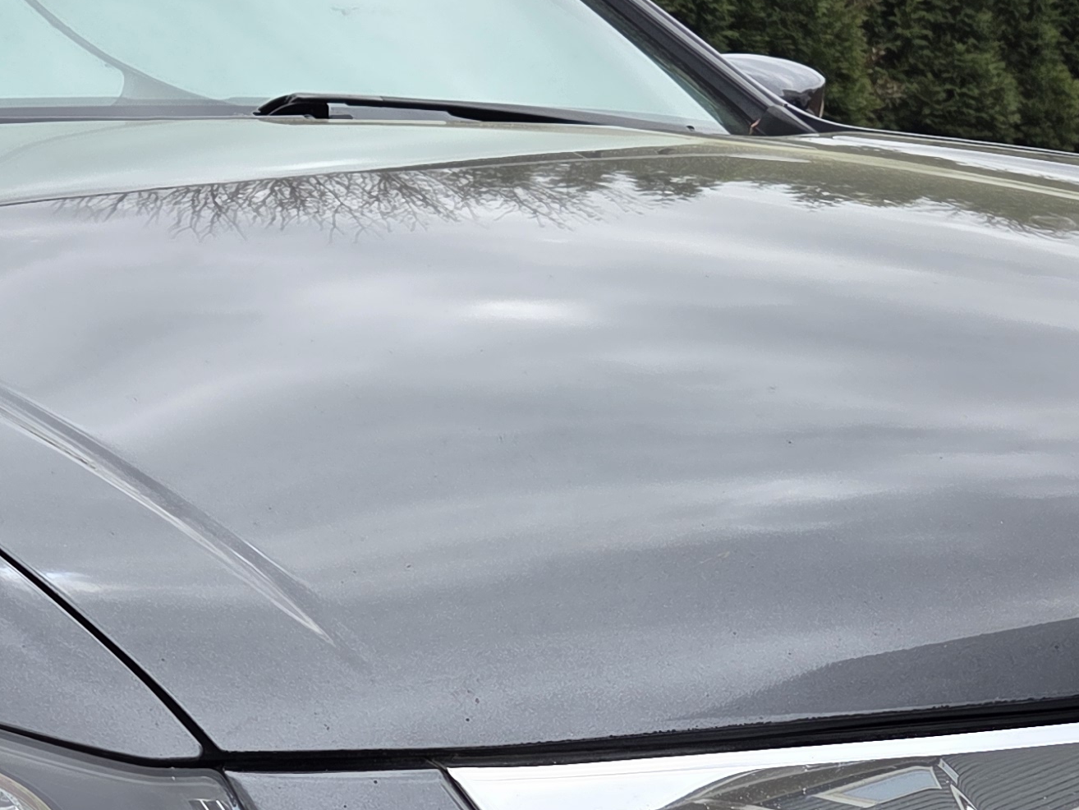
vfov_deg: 20.2
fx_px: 2182
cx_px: 335
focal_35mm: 70
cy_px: 854
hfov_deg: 27.6
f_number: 1.8
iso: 80
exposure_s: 1/2752
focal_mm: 5.4
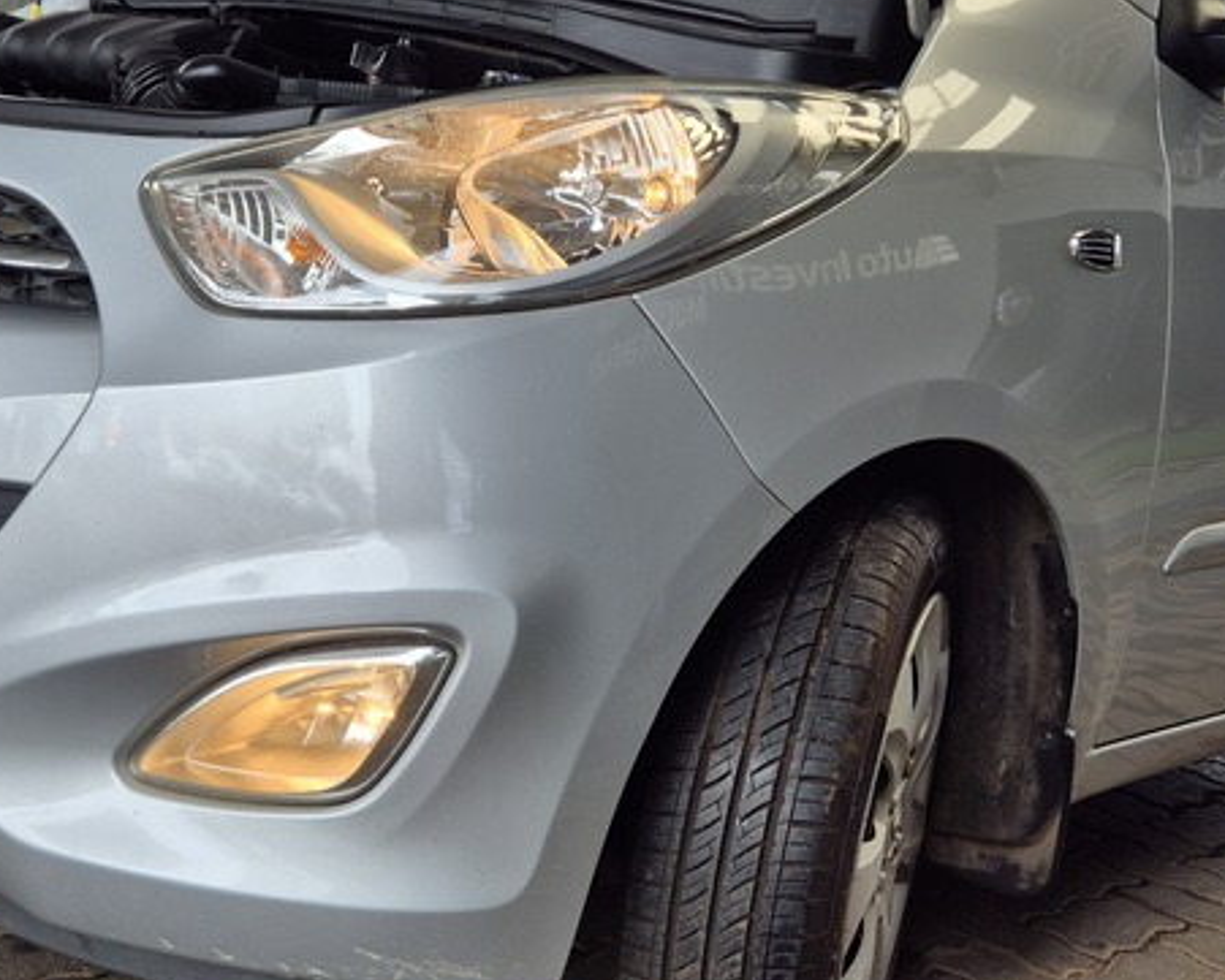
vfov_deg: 29.5
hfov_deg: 36.6
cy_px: 326
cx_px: 568
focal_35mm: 51
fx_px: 1849
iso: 25
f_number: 1.8
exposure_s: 1/473
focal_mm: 5.4
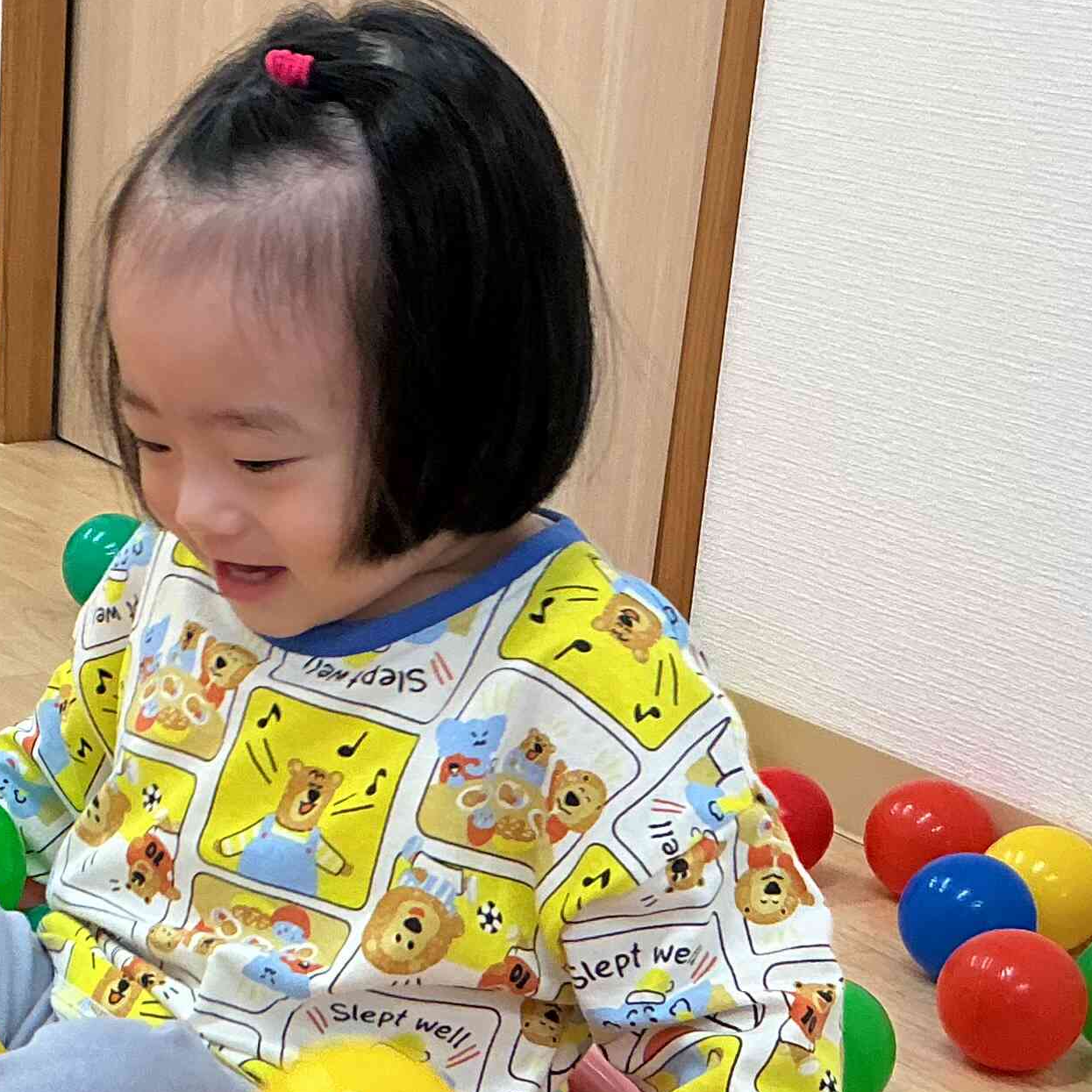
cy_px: 788
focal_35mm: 83
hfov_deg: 20.3
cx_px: 47
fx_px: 2962
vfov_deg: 20.8
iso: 64
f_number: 1.8
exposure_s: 1/100
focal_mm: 3
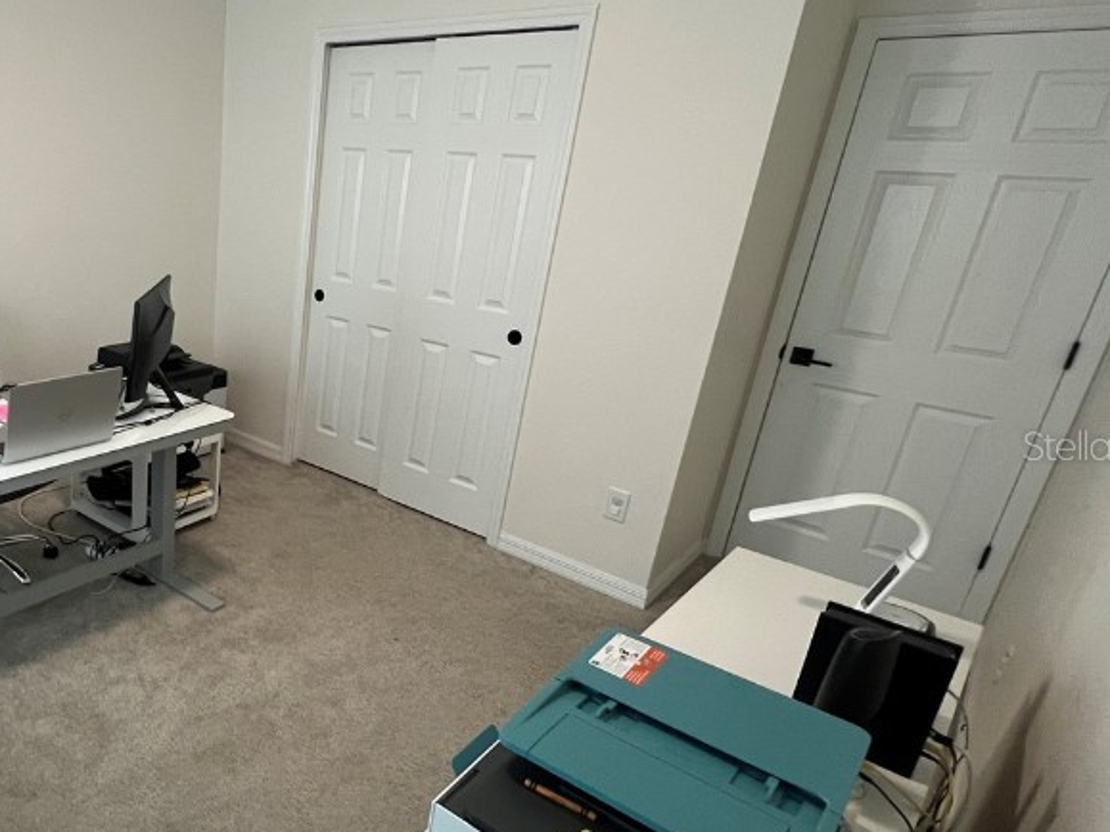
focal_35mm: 23
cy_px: 445
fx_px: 737
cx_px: 222
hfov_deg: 67.1
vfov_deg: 58.8
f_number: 1.8
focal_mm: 1.57
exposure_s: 1/60
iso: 400
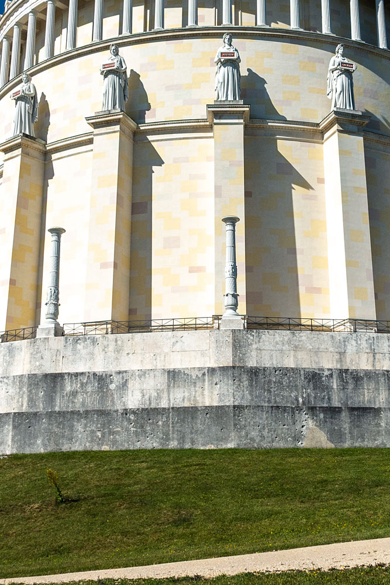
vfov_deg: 36.7
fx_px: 877
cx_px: 230
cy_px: 222
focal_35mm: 54
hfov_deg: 25.0
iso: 125
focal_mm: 9.12
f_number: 4
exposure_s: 1/400
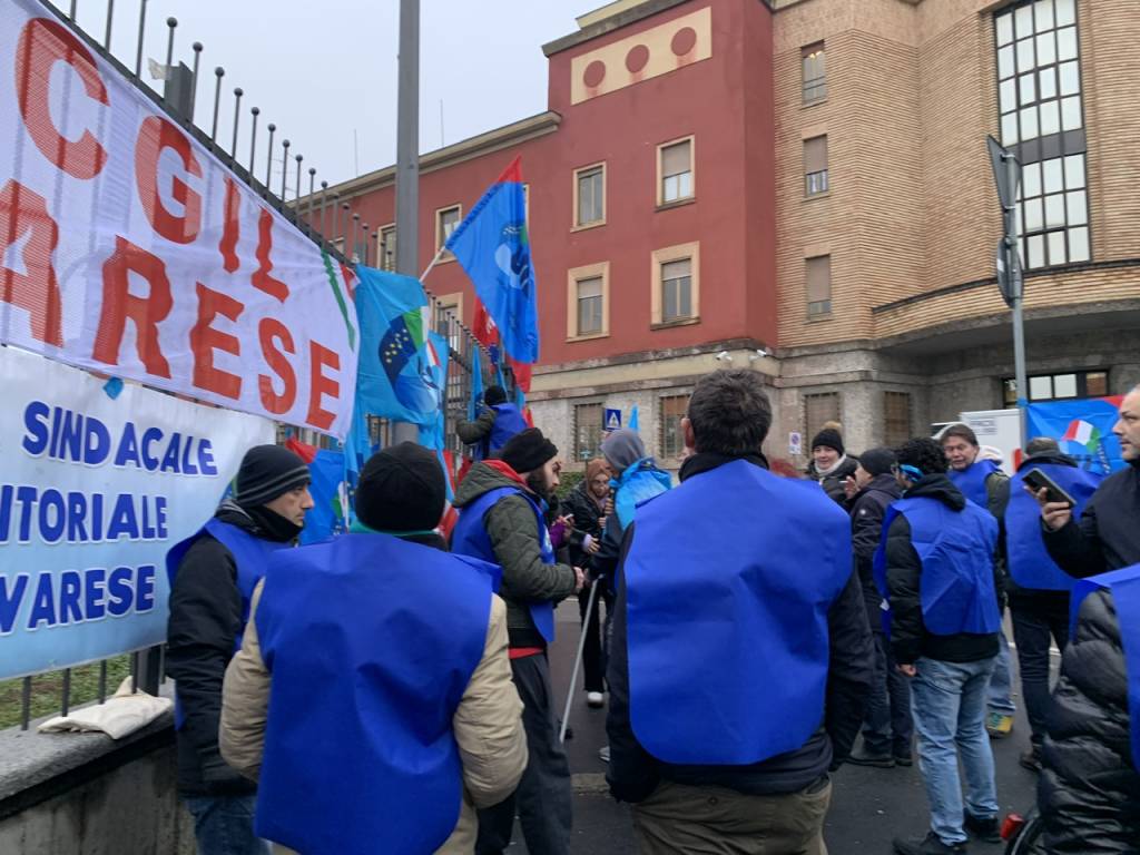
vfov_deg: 53.1
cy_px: 428
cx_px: 570
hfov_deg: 67.3
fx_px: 856
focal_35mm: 26
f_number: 1.8
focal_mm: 4.25
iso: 100
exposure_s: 1/108
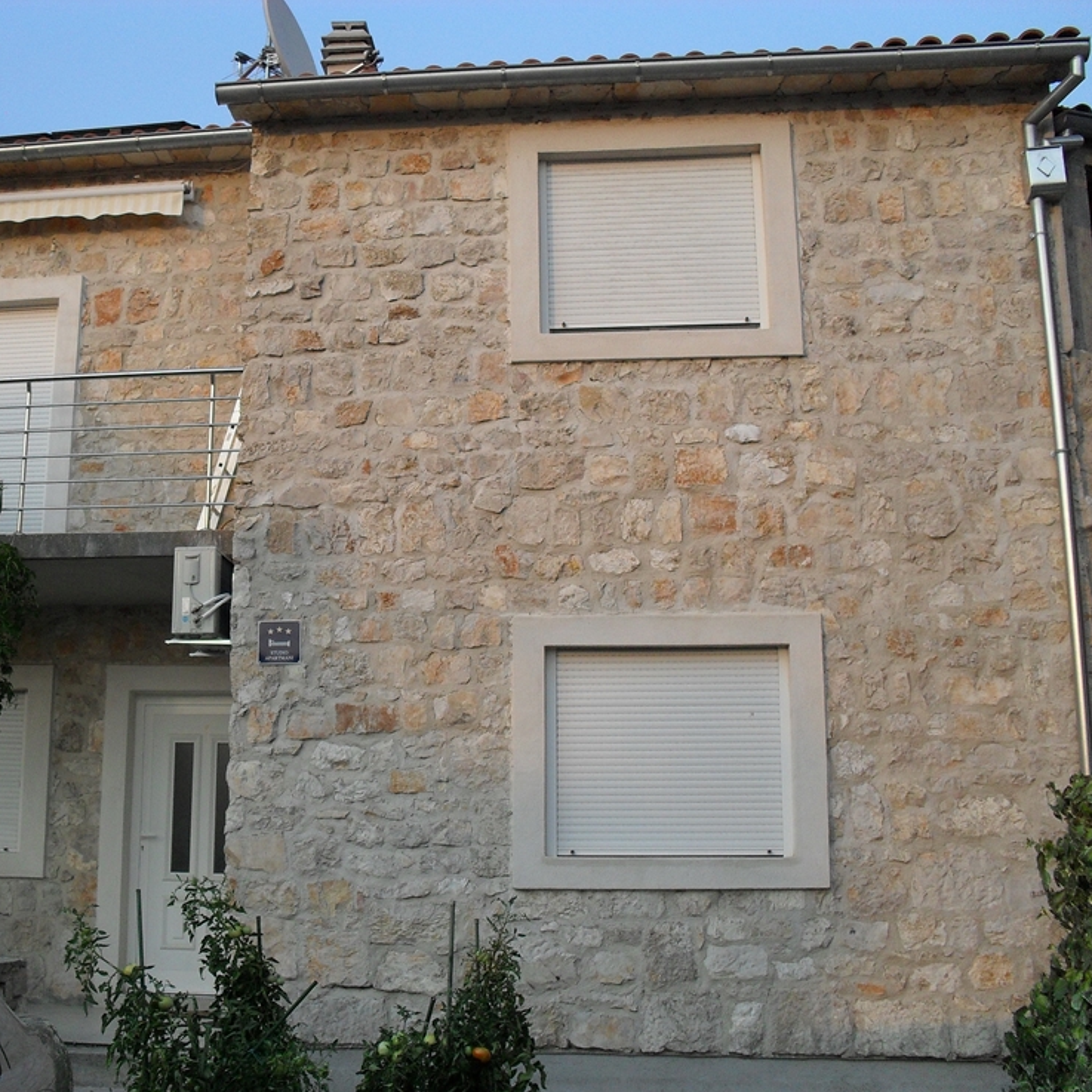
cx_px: 384
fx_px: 1499
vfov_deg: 40.0
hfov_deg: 39.6
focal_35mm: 42
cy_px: 554
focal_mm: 6.3
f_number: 3.2
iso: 100
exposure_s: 1/500
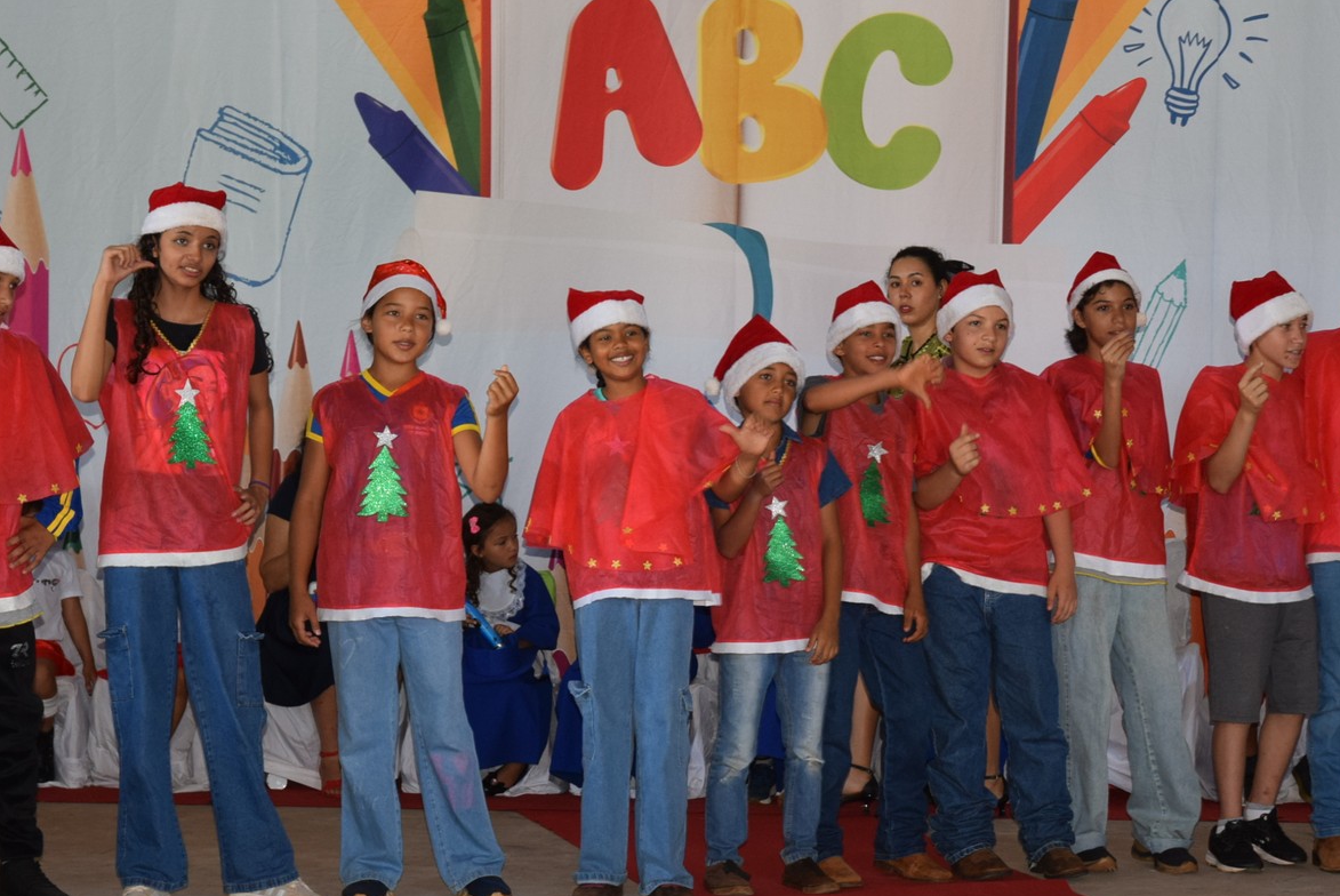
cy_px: 482
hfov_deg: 20.2
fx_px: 3762
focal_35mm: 101
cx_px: 732
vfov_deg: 13.6
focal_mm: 44
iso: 800
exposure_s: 1/80
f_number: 4.5
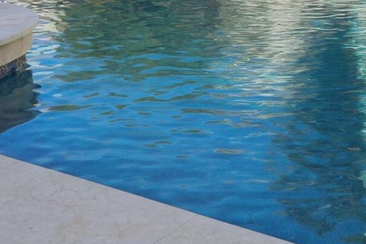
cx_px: 476
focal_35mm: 79
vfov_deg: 15.3
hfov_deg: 22.9
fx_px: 803
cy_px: -175
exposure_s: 1/2000
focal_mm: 16
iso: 100
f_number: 9
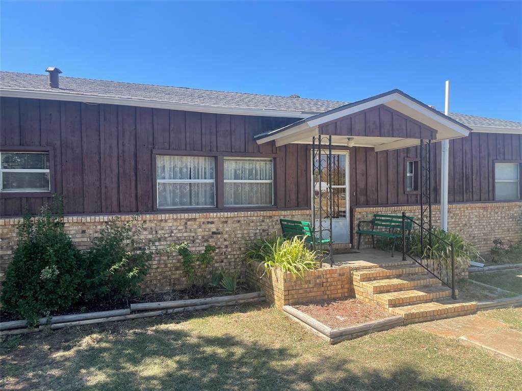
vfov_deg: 53.1
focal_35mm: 26
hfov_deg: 67.3
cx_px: 261
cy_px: 196
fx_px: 392
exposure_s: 1/1553
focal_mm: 4.2
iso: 32
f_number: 1.6
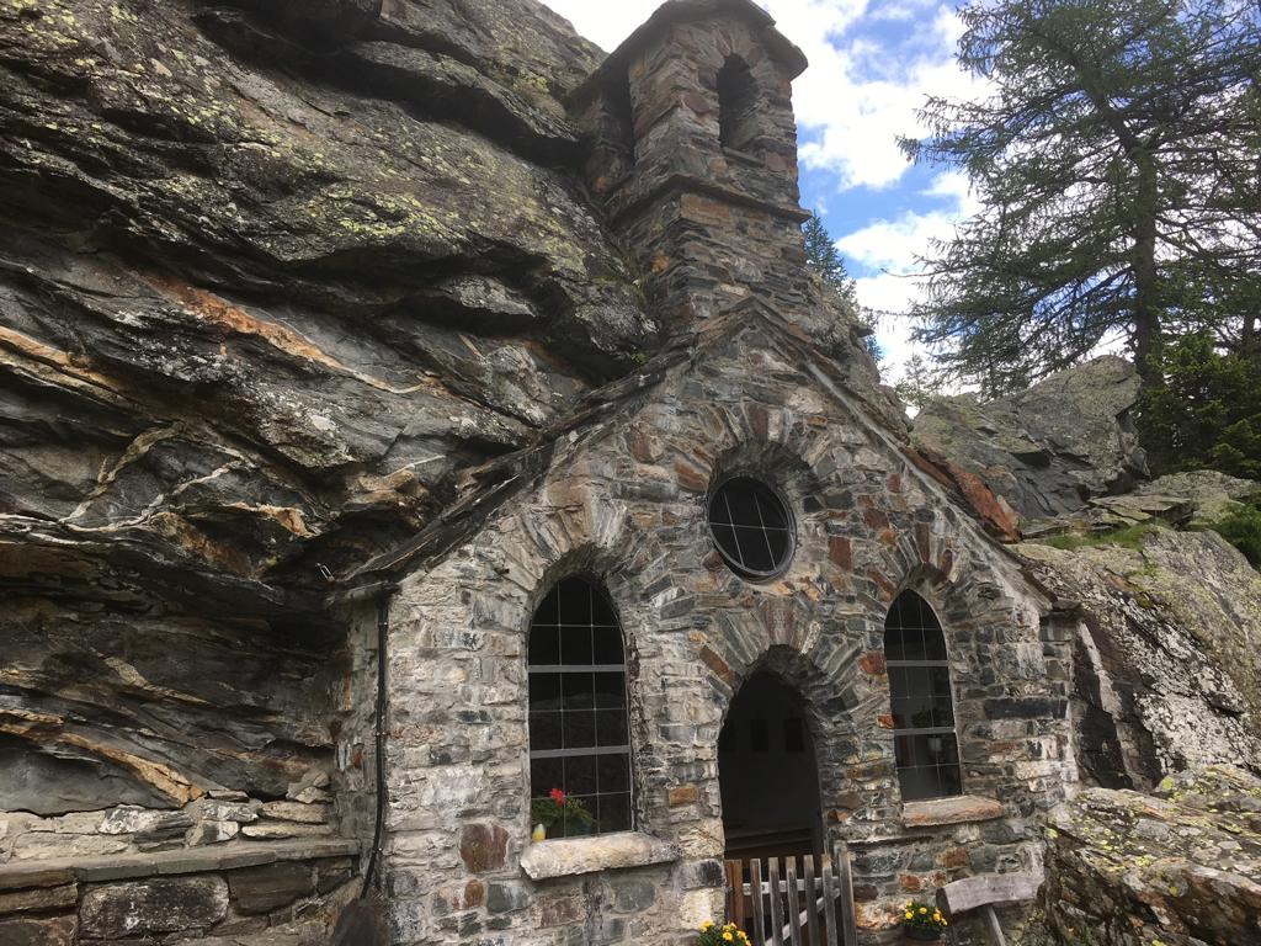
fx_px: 1056
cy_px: 473
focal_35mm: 29
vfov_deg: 48.2
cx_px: 630
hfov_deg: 61.7
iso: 25
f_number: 2.2
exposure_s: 1/509
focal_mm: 4.15
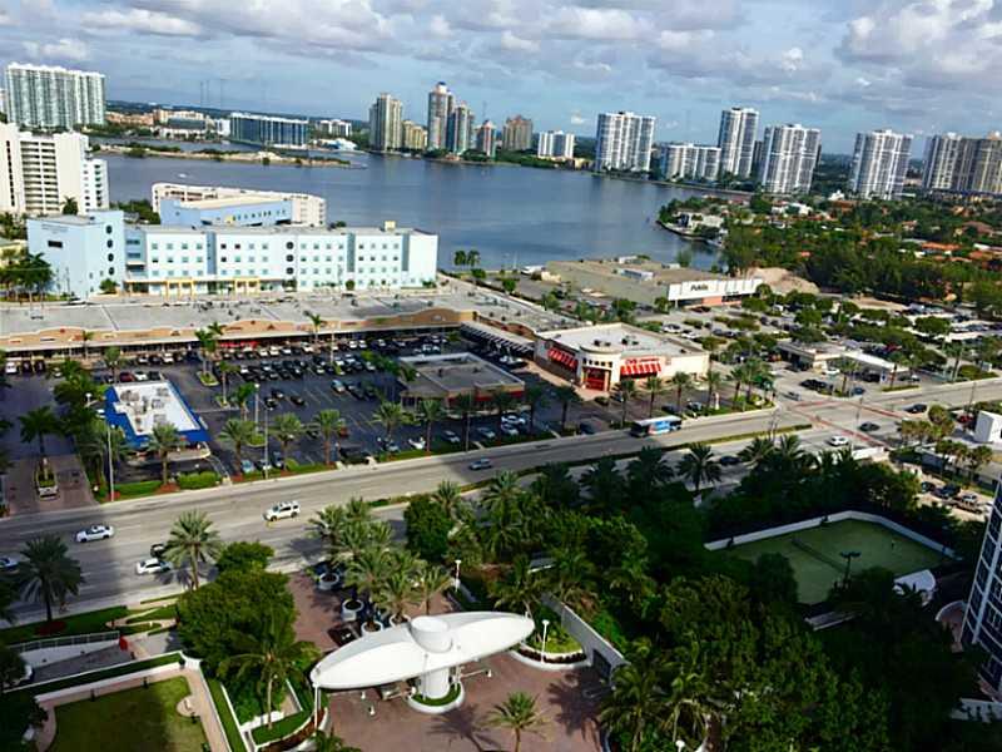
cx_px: 501
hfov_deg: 61.7
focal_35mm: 29
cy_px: 376
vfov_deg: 48.2
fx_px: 839
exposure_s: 1/2475
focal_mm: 4.15
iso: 32
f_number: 2.2
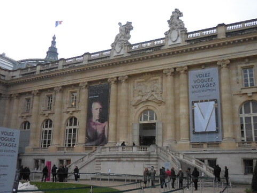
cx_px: 143
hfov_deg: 52.5
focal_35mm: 35
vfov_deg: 40.7
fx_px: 260
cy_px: 105
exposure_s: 1/1250
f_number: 3.5
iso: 800
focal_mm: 5
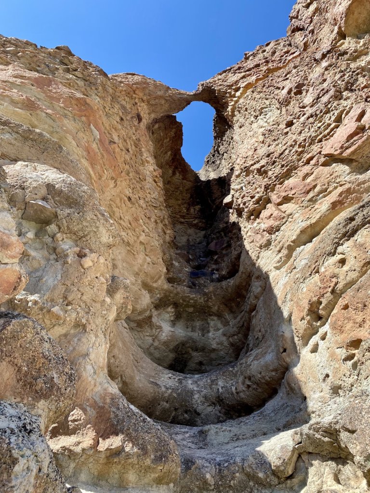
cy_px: 246
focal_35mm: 26
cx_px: 185
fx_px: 371
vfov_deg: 67.3
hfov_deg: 53.1
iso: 32
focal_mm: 4.25
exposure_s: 1/1103
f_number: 1.8
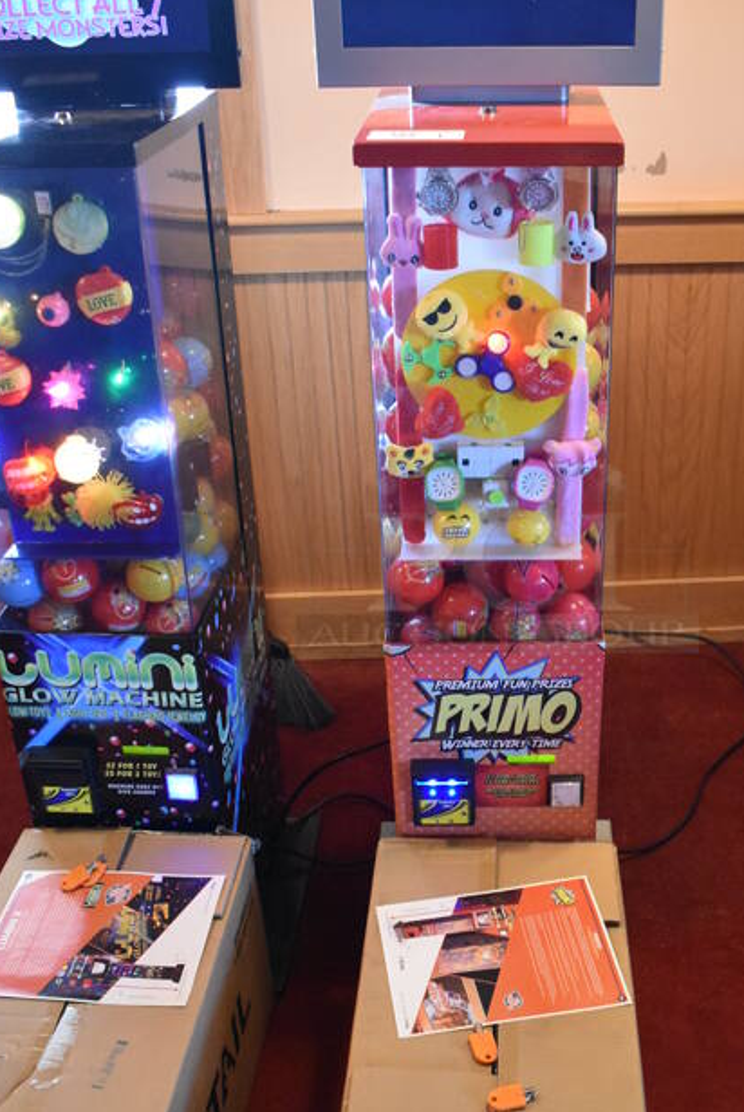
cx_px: 498
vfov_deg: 48.4
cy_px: 559
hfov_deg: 33.2
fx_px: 1237
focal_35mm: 40
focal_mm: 18
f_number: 3.5
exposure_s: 1/125
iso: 4000
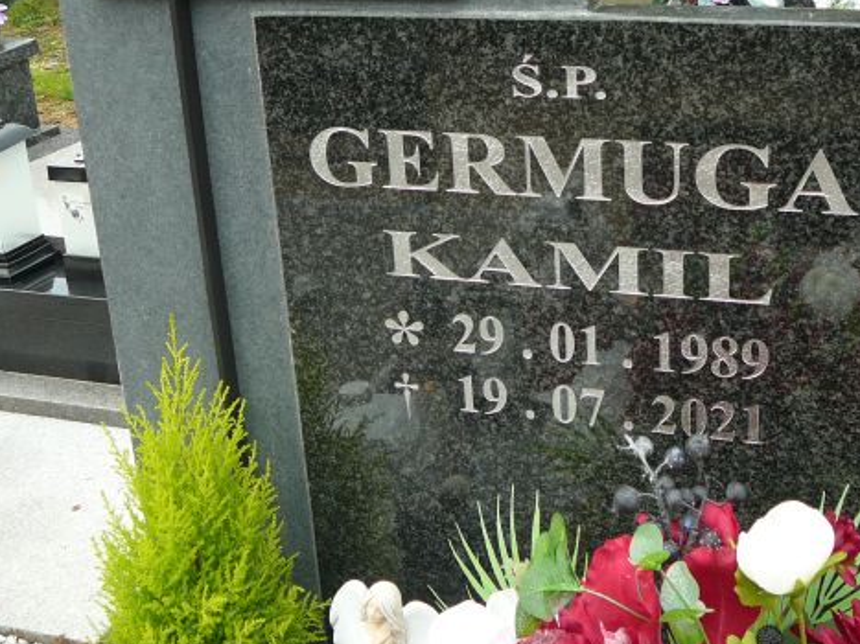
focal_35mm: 48
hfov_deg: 39.4
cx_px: 545
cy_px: 217
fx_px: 1192
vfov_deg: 30.0
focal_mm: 5.2
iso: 80
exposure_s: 1/80
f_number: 2.8
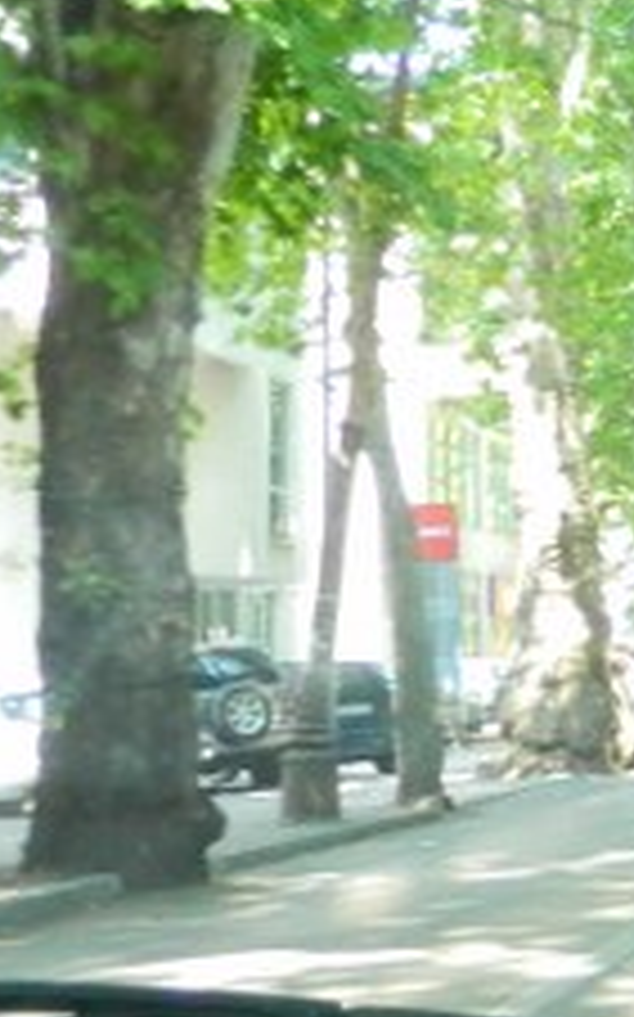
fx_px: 2602
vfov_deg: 22.1
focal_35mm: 94
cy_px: 495
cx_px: 1169
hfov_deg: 12.6
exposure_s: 1/30
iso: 110
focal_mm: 4.5
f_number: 3.1
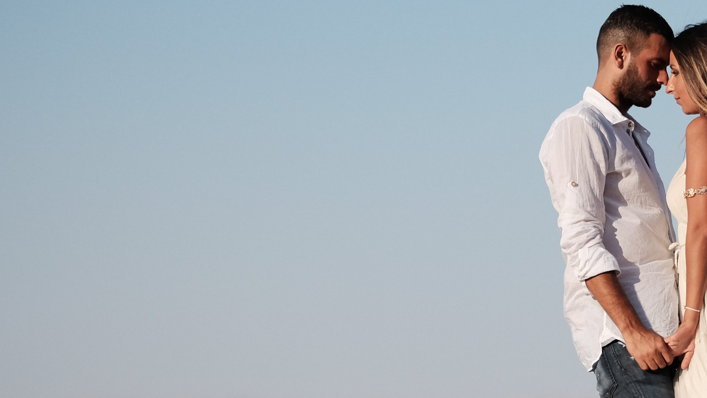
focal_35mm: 191
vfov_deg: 6.3
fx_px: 3580
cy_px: 403
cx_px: 707
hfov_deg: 11.2
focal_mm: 56
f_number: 1.6
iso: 800
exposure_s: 1/32000
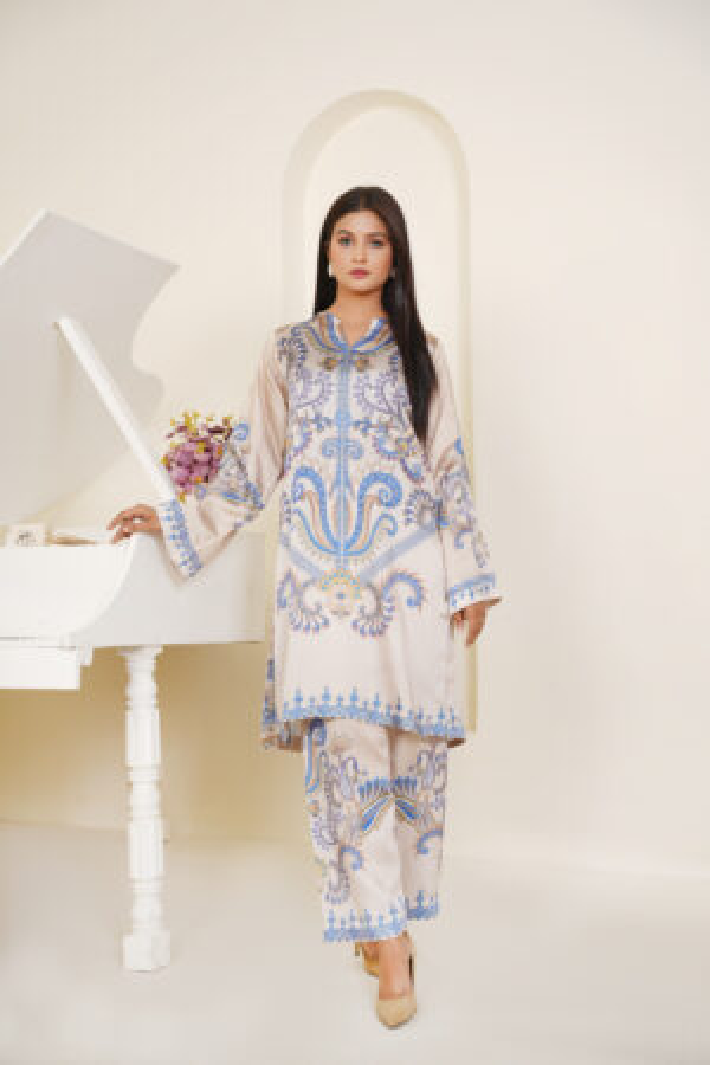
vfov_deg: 40.3
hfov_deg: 27.5
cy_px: 532
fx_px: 1452
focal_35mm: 49
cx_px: 355
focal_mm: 49.1
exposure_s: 1/125
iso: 80
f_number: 3.5
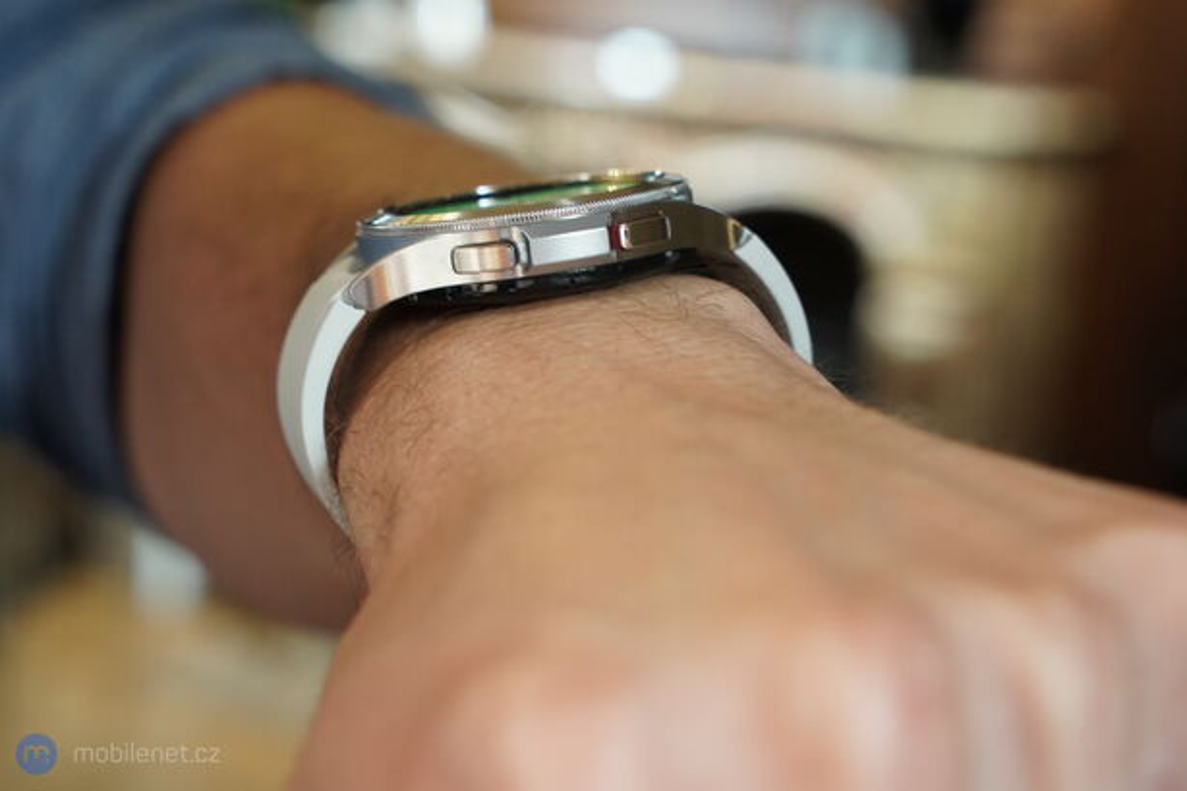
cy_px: 396
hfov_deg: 28.9
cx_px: 594
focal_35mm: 70
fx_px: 2307
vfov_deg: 19.4
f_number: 7.1
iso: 3200
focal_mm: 70
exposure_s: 1/80
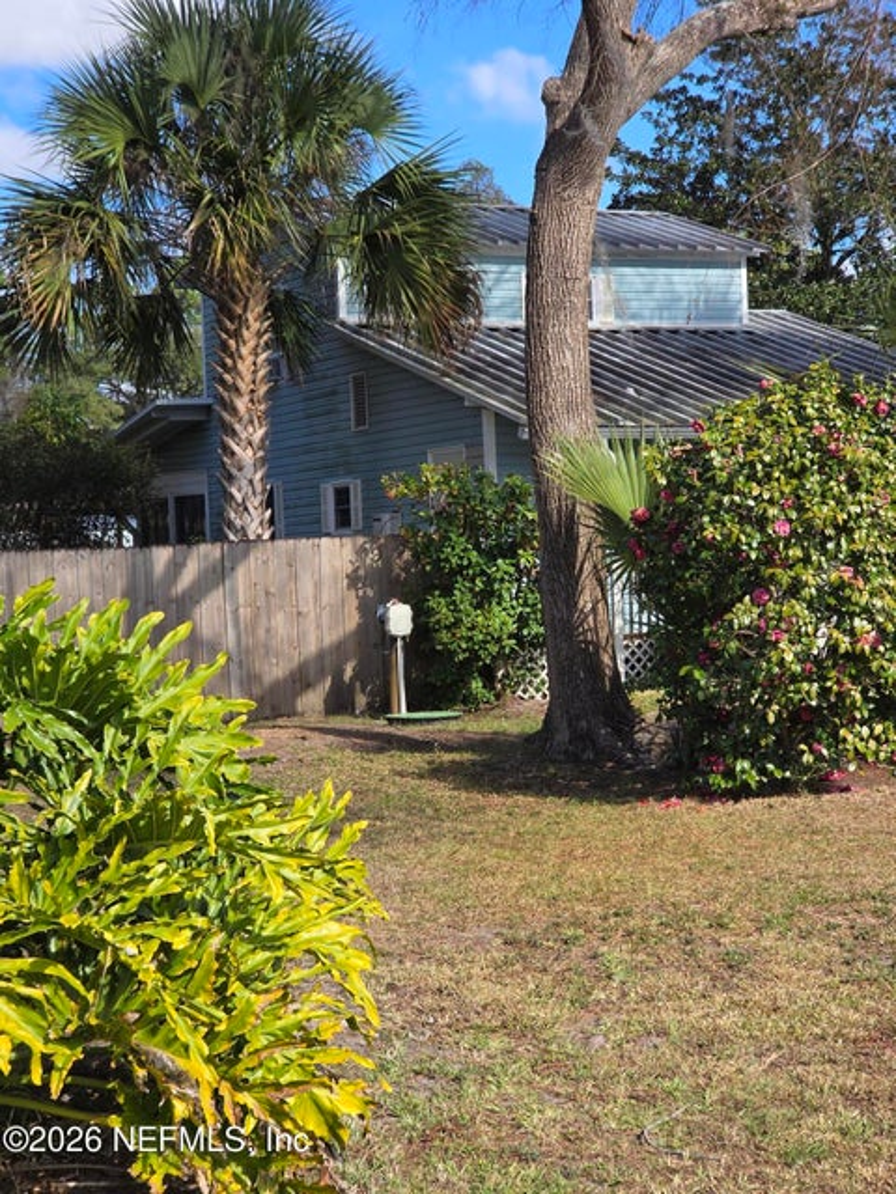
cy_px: 597
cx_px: 448
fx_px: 2381
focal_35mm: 69
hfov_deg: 21.3
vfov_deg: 28.2
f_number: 2.4
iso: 50
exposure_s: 1/1102
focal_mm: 7.9
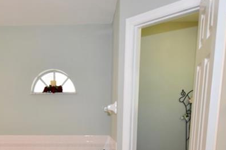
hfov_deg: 48.8
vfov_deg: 30.8
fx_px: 245
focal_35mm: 39
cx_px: 77
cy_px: 161
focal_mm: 10
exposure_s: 1/80
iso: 800
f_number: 4.5
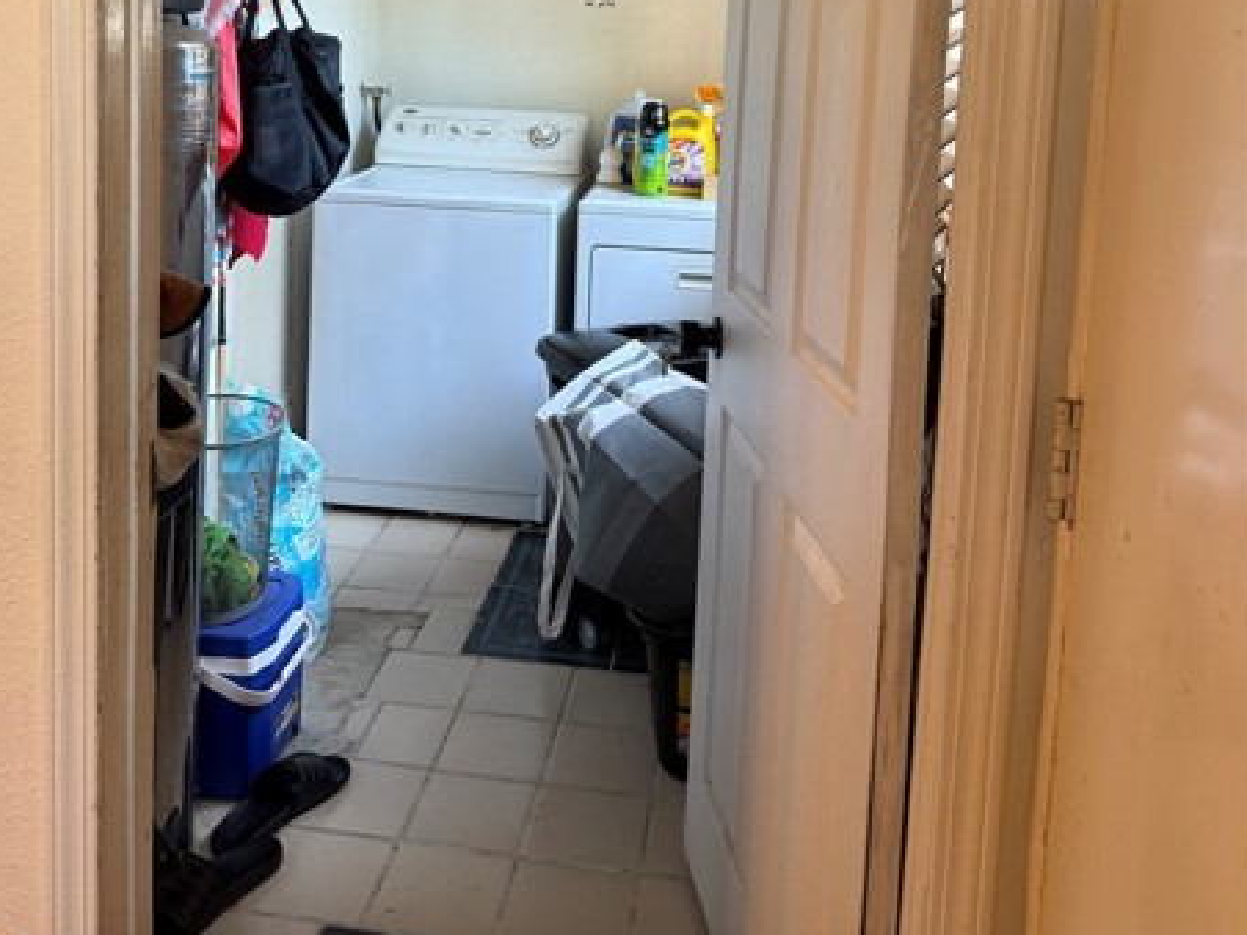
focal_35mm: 34
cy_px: 119
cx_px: 601
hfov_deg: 53.9
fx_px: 1225
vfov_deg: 39.2
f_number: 1.78
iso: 200
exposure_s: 1/60
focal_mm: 6.76
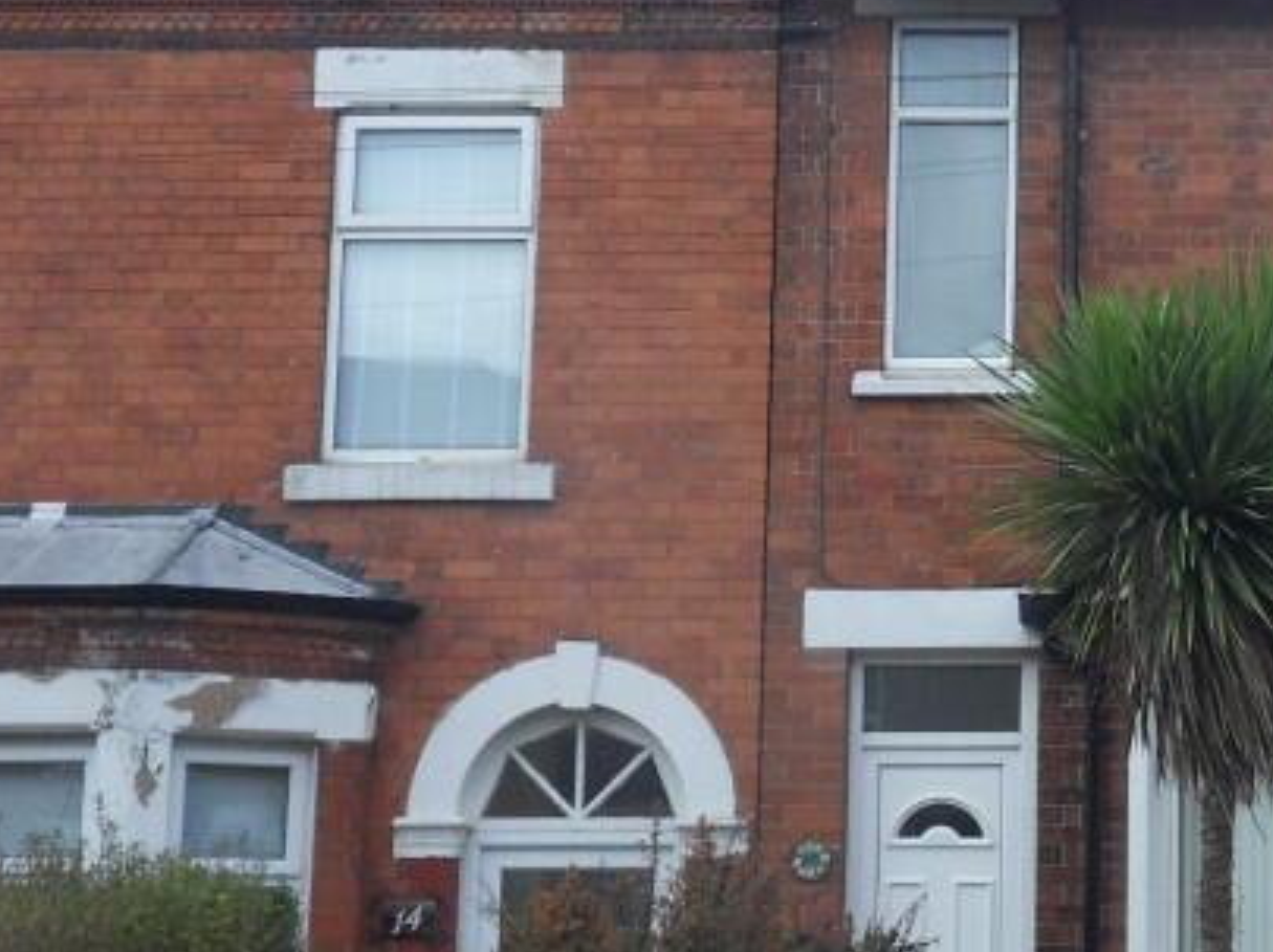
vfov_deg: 18.2
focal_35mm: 81
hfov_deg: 22.8
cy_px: 478
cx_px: 1370
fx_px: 2976
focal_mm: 5.6
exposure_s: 1/125
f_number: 8.2
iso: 80
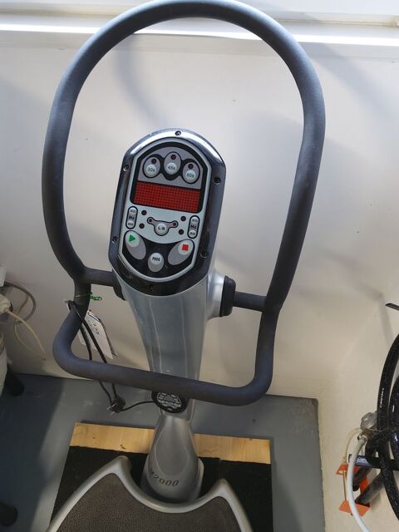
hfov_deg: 53.1
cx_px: 200
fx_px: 400
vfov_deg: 67.3
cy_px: 266
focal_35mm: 26
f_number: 2
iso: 250
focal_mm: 3.08
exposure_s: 1/25
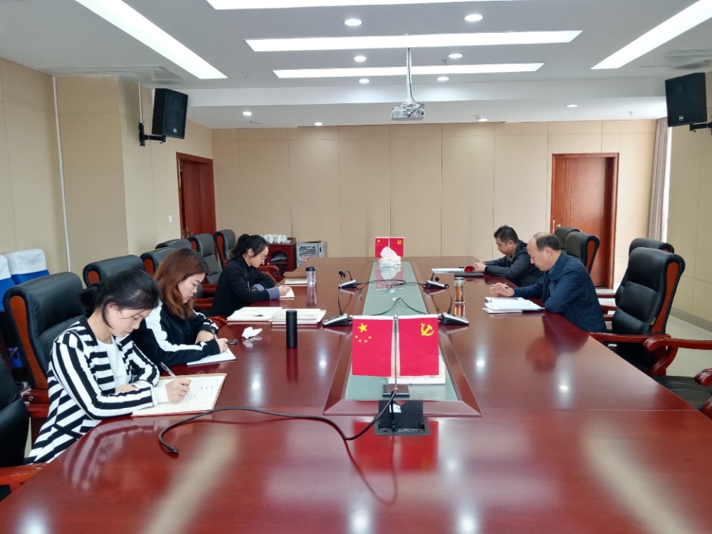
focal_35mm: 26
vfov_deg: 53.1
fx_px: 535
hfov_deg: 67.3
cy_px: 267
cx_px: 356
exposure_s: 1/33.3
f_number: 1.8
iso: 167
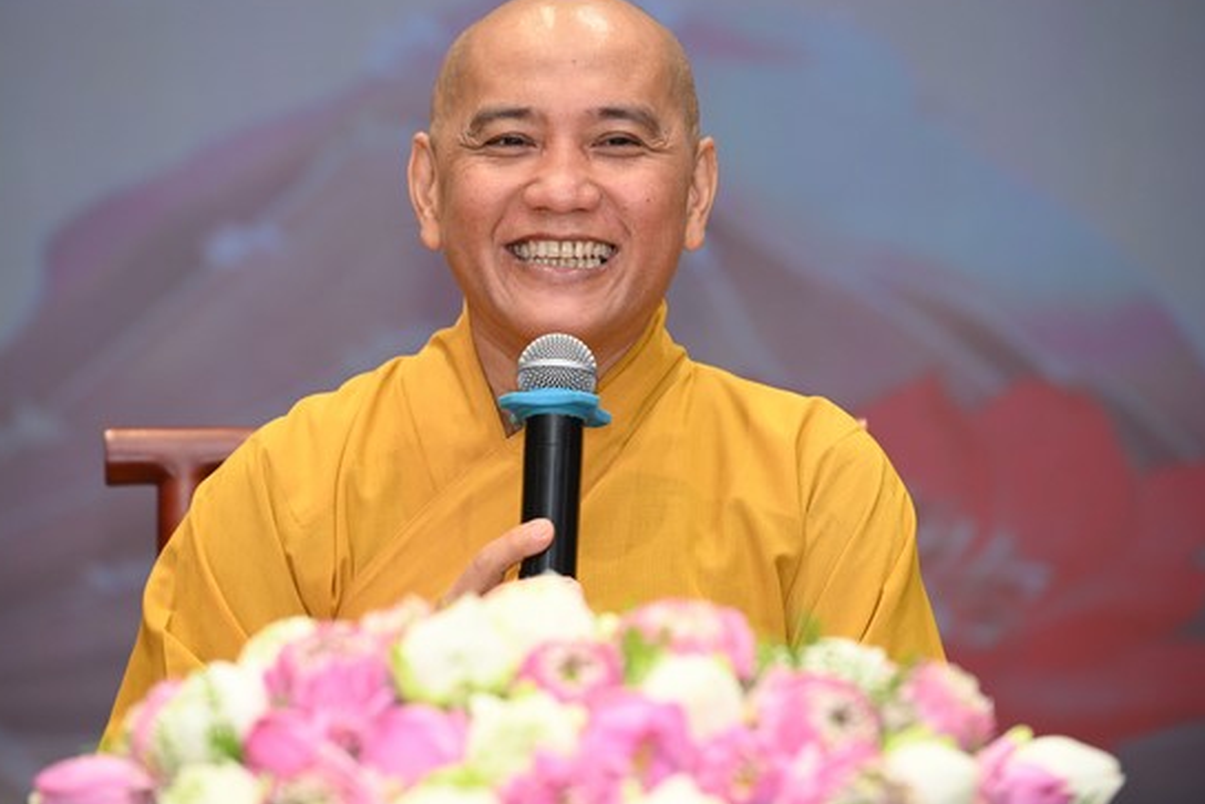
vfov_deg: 7.2
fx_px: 6395
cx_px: 547
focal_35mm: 191
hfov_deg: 10.8
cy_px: 343
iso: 1600
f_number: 3.5
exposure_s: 1/160
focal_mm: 160
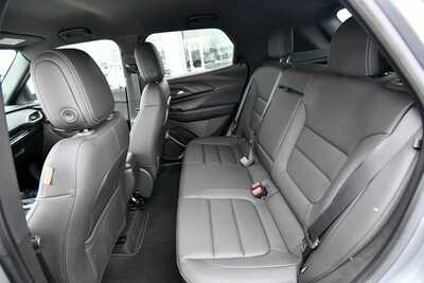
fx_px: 200
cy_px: 142
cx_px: 212
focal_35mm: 17
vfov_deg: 70.5
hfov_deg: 93.3
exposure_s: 1/125
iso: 2800
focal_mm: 11.5
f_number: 4.8
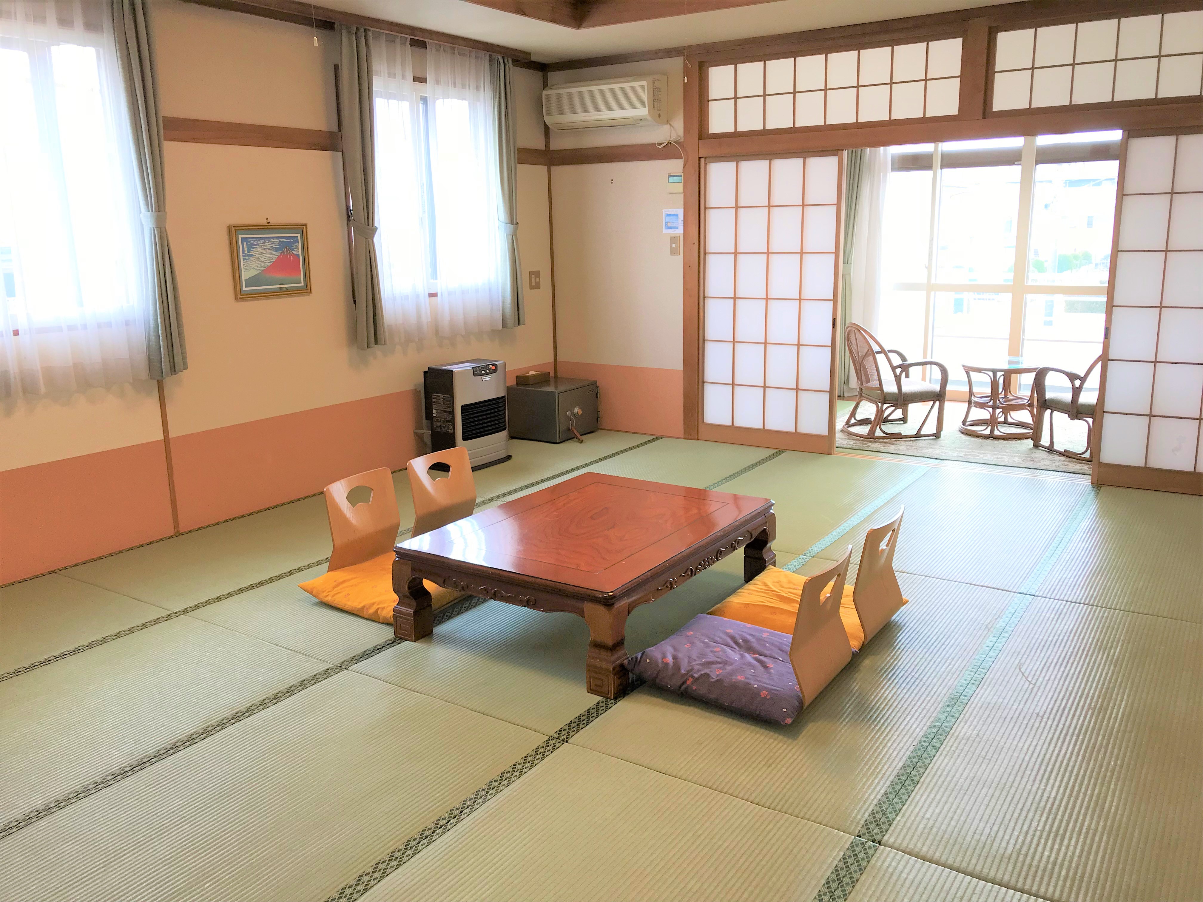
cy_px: 451
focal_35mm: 28
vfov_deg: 49.7
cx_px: 602
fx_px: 973
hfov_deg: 63.4
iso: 25
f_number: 1.8
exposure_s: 1/50
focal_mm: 3.99
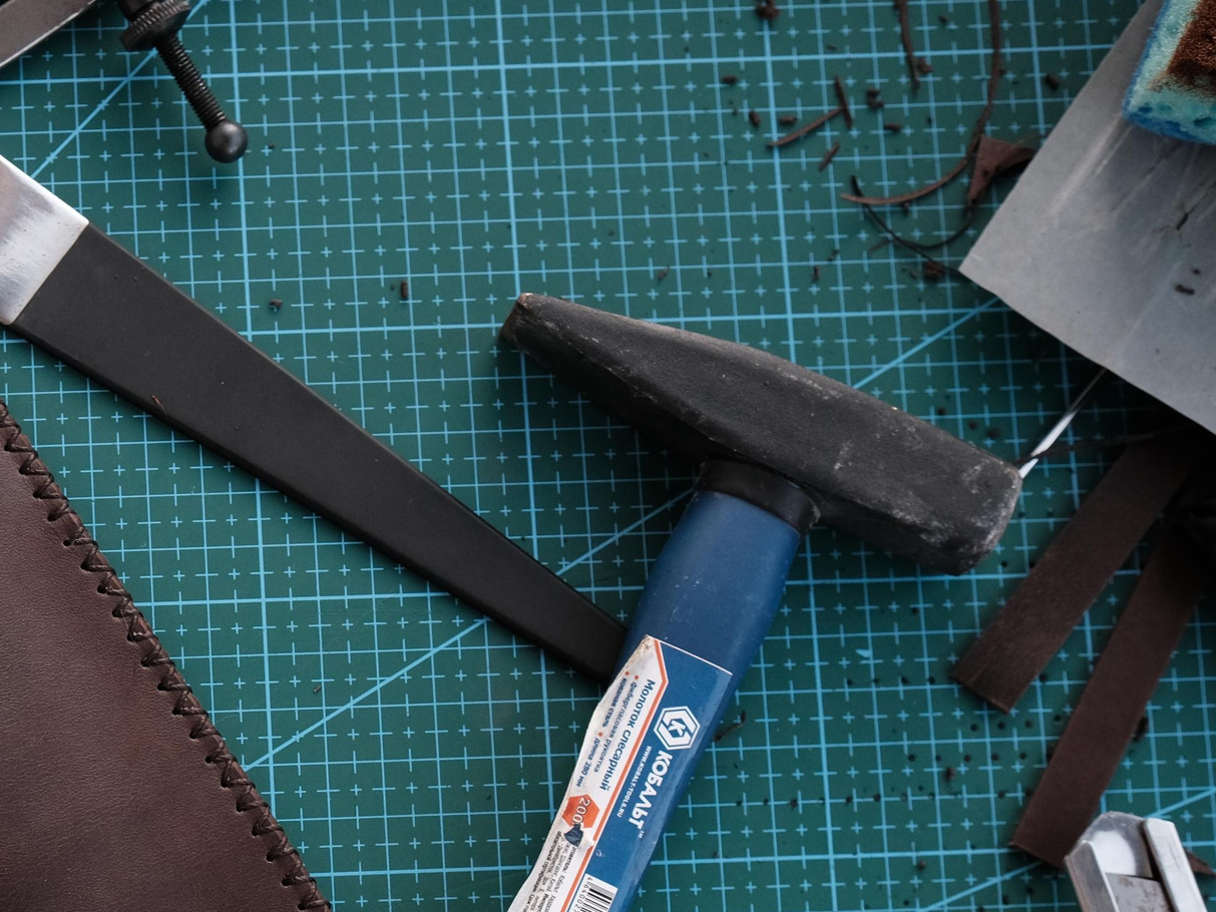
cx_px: -10
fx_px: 2494
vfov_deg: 20.3
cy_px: 827
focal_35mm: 71
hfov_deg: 25.9
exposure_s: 1/125
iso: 1000
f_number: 4.5
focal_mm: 23
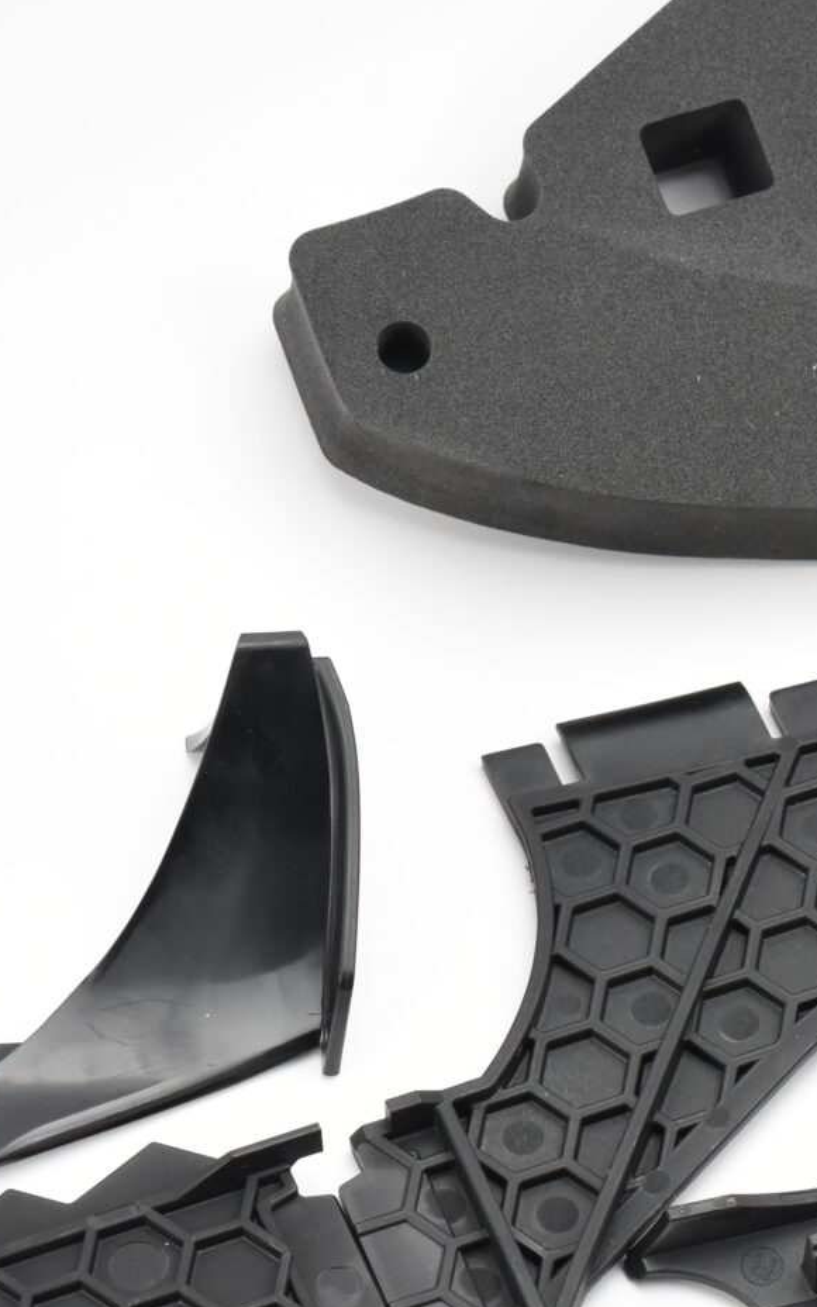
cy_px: 1108
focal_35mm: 239
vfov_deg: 8.8
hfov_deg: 5.4
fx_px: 8514
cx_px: 1649
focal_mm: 85
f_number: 9
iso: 1600
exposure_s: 1/100
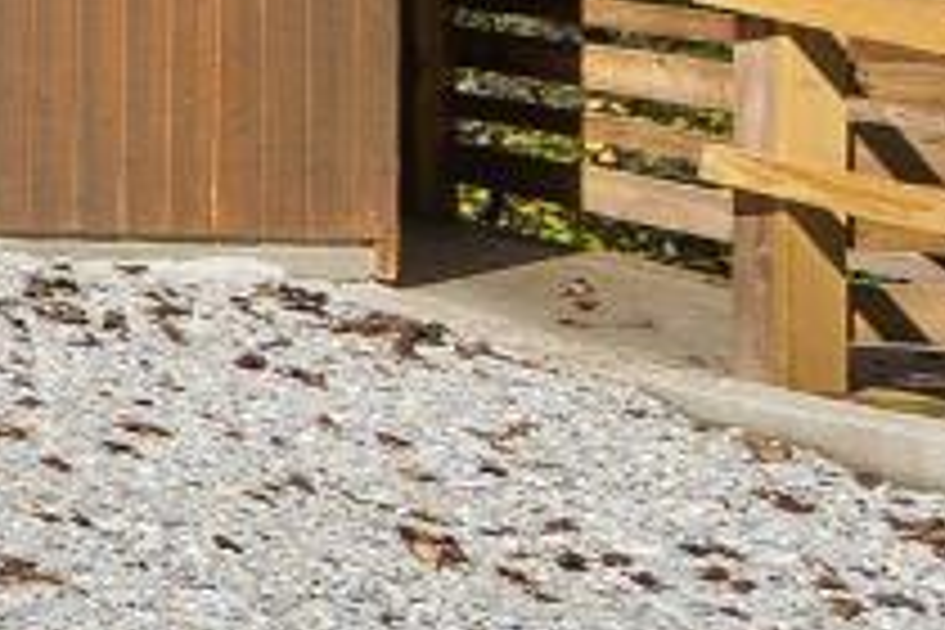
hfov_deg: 11.0
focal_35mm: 107
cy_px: -133
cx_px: -1984
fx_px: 2809
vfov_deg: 12.5
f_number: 8
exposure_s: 1/250
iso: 400
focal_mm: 10
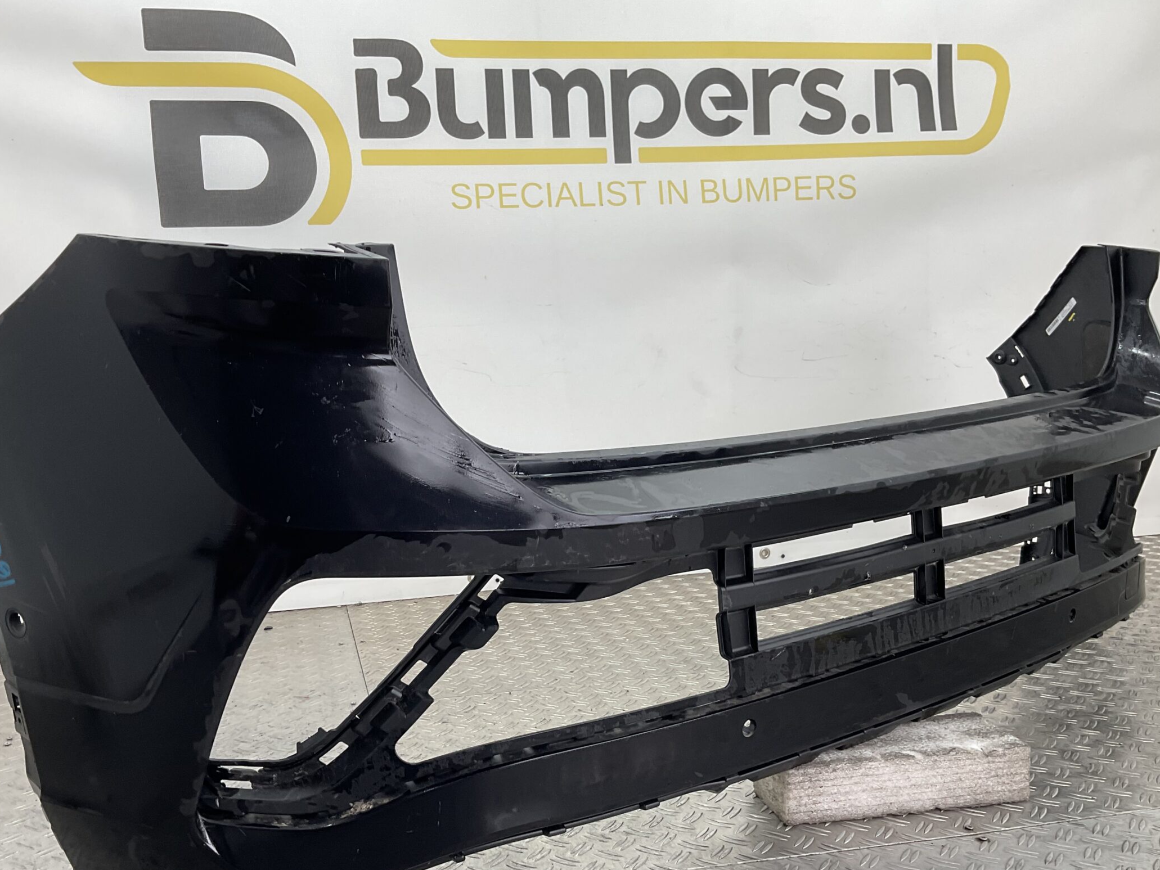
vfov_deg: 39.5
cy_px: 526
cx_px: 543
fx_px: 1207
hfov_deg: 51.3
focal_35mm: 36
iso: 25
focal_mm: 3
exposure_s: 1/120
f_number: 1.8
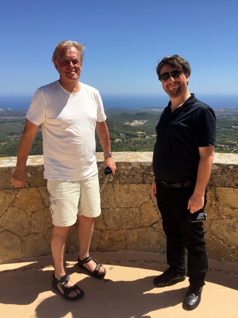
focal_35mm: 29
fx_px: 266
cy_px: 159
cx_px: 119
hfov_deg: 48.2
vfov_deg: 61.7
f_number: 2.2
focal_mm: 4.15
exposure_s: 1/2475
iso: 32
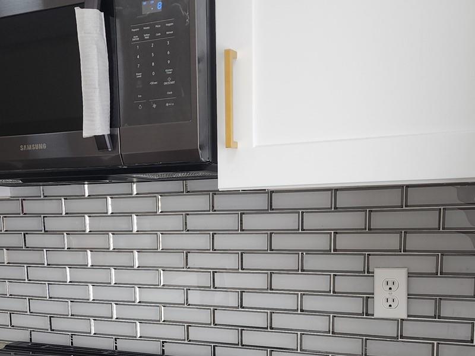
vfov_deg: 30.5
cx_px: 152
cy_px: 299
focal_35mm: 46
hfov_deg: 40.6
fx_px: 631
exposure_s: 1/180
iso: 160
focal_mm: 6.4
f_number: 1.8
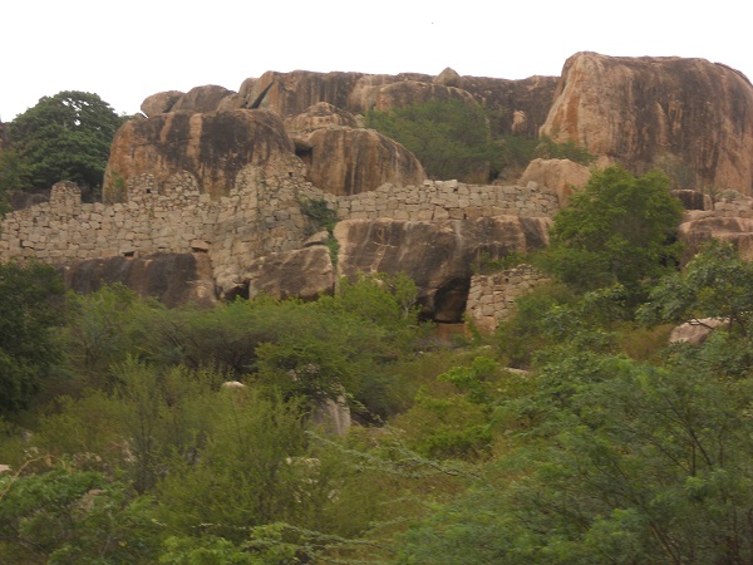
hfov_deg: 18.2
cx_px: 376
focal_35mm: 108
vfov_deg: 13.7
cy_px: 282
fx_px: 2349
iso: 80
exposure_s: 1/60
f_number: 5.9
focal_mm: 19.6
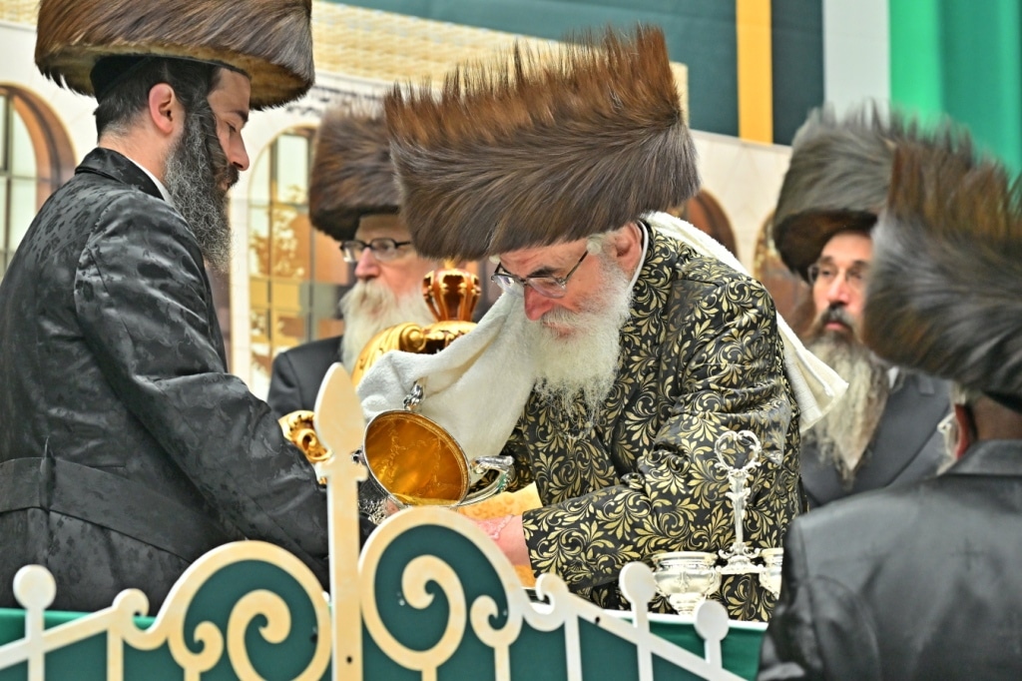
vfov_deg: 8.3
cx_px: 511
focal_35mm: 165
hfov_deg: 12.5
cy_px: 340
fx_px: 4682
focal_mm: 110
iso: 800
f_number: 4
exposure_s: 1/320
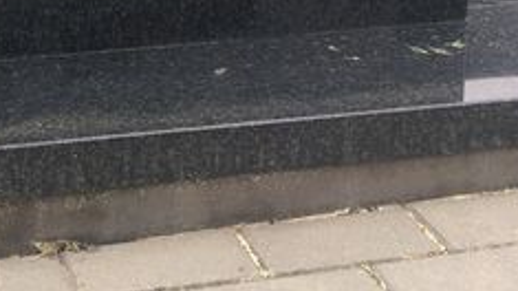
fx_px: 1181
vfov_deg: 12.8
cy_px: -234
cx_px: -29
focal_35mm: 86
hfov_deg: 23.5
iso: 32
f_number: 2.2
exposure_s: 1/240
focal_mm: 4.15
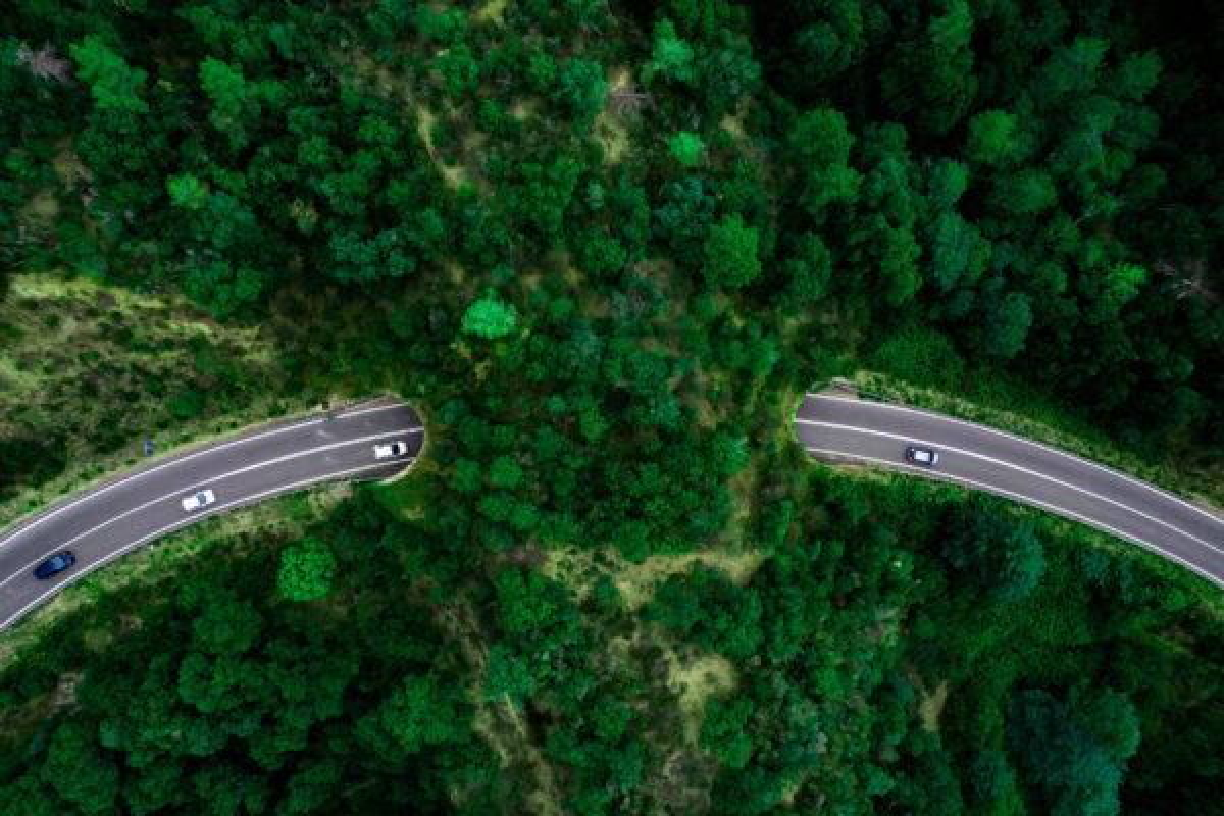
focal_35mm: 22
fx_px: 748
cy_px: 408
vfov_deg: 57.2
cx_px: 612
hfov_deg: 78.6
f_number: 2.8
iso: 100
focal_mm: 8.38
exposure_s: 1/80
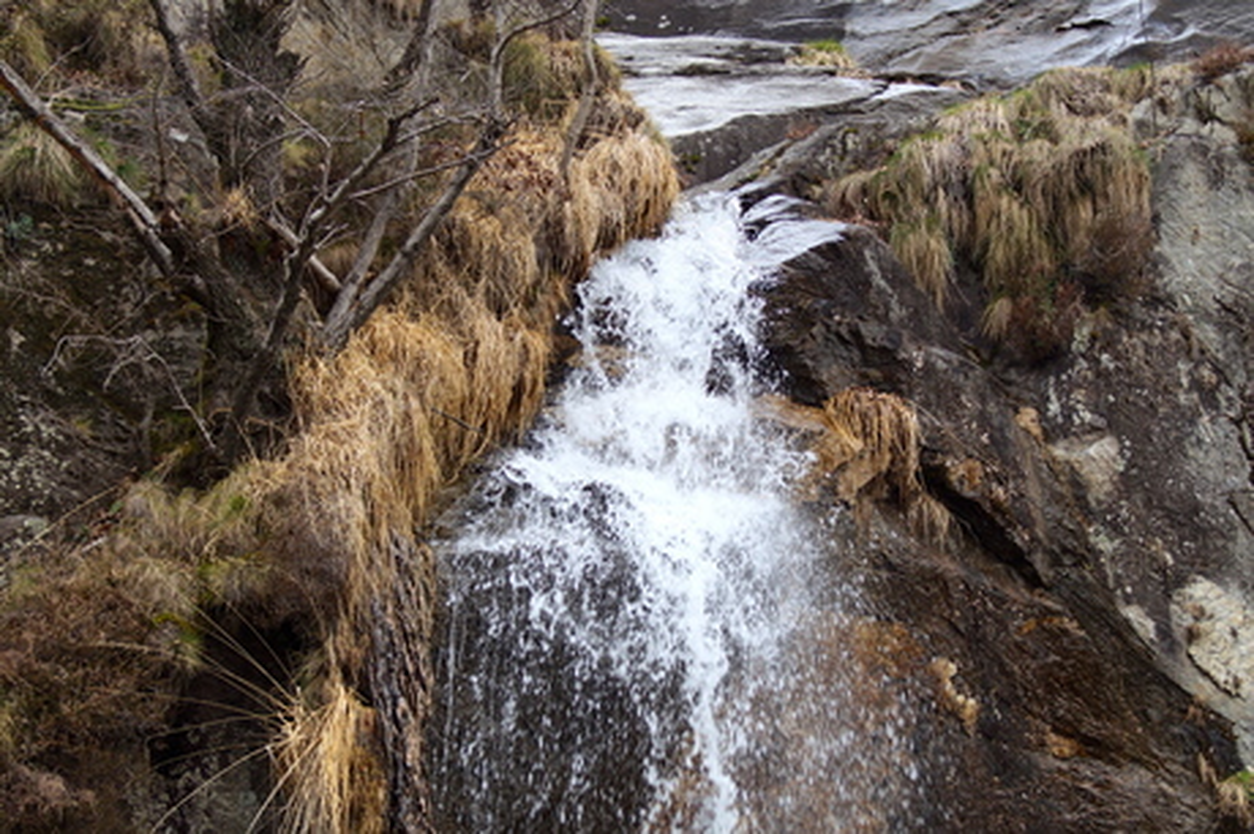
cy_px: 417
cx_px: 627
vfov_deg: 10.7
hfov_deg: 16.1
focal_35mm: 128
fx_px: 4438
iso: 100
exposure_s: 1/160
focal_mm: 85
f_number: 5
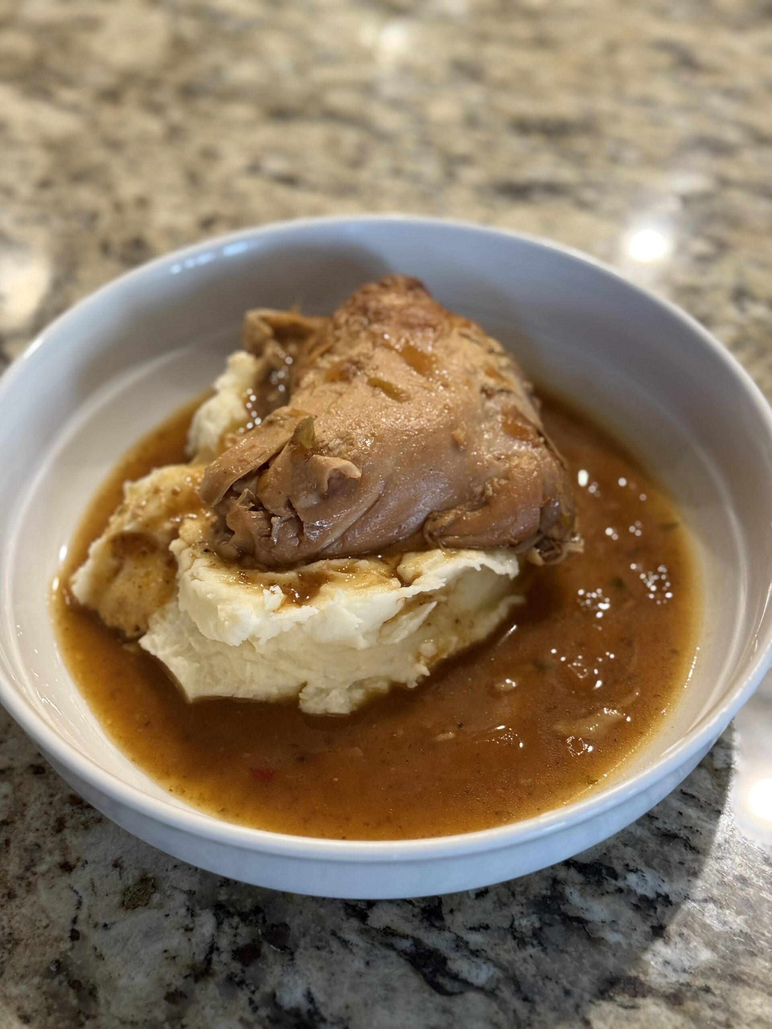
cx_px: 386
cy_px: 514
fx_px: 1427
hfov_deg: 30.3
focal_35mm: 48
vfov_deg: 39.7
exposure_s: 1/40
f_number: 1.78
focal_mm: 6.76
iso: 250
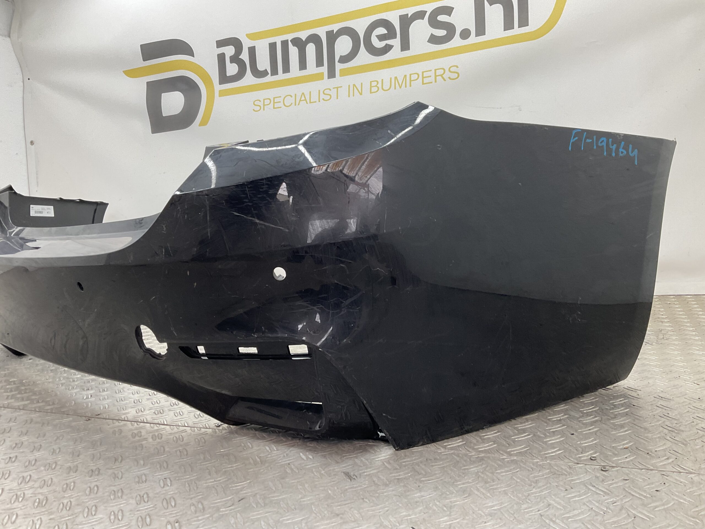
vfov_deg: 48.2
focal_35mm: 29
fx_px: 591
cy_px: 264
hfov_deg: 61.7
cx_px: 352
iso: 50
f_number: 1.8
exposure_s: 1/120
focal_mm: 3
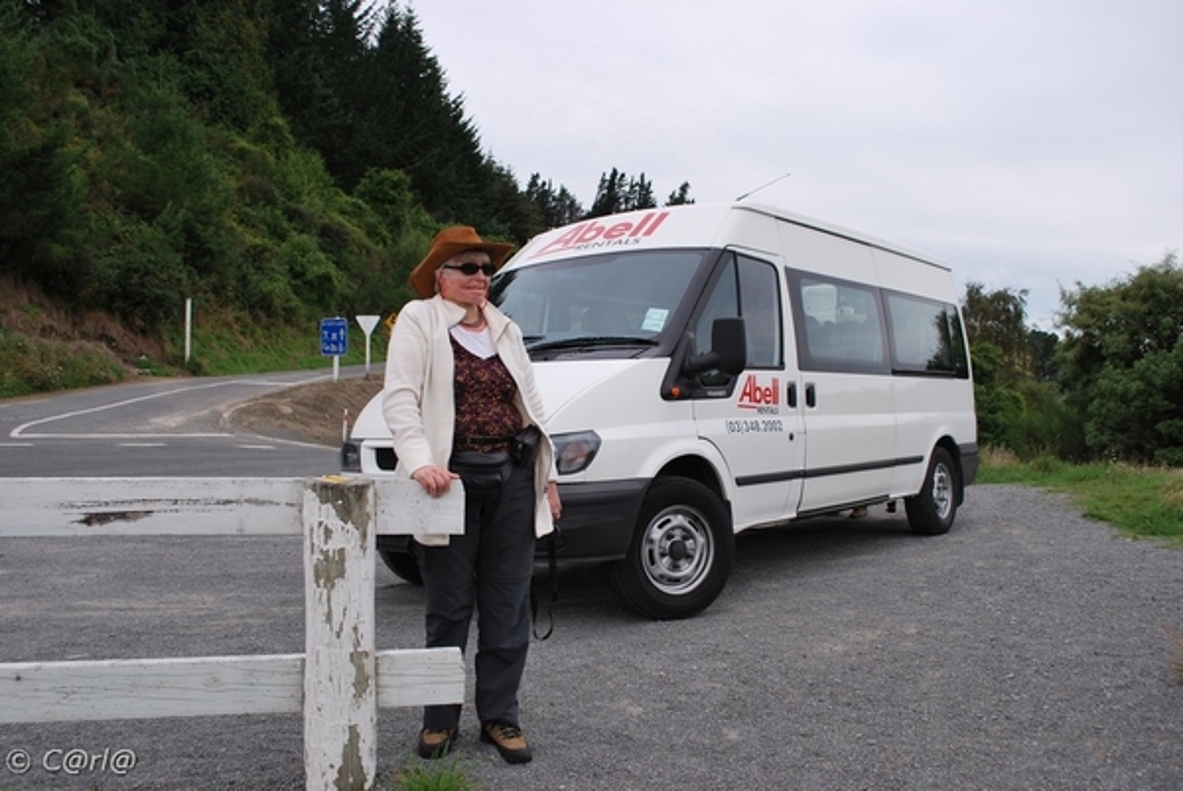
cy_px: 396
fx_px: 1085
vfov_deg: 40.0
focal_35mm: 33
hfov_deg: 57.2
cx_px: 592
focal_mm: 22
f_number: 6.3
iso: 100
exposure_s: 1/160
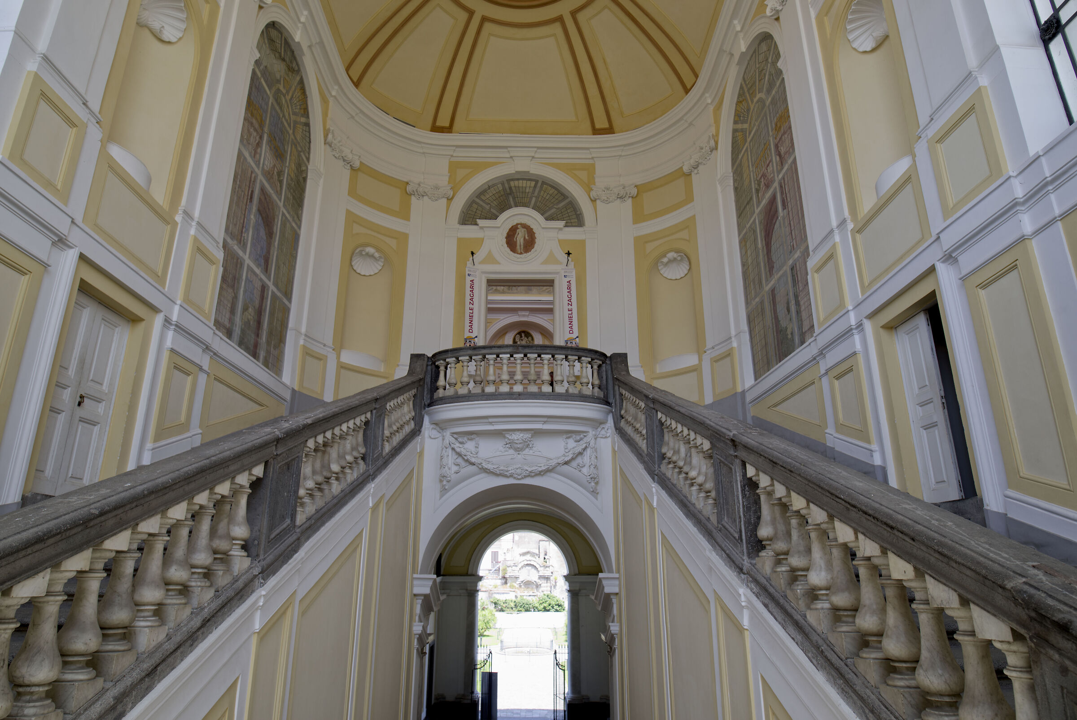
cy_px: 360
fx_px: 629
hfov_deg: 81.2
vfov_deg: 59.6
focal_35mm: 21
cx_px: 538
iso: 100
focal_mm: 21
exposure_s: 1/60
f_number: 5.6
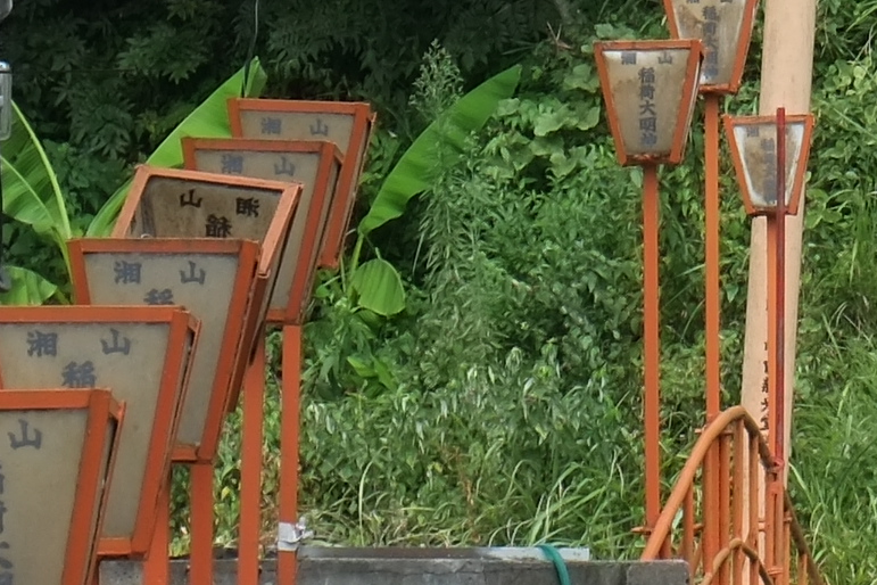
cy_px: 974
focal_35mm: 476
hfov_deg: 4.3
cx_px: 591
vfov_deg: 2.9
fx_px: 11595
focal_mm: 50
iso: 200
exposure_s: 1/120
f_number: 8
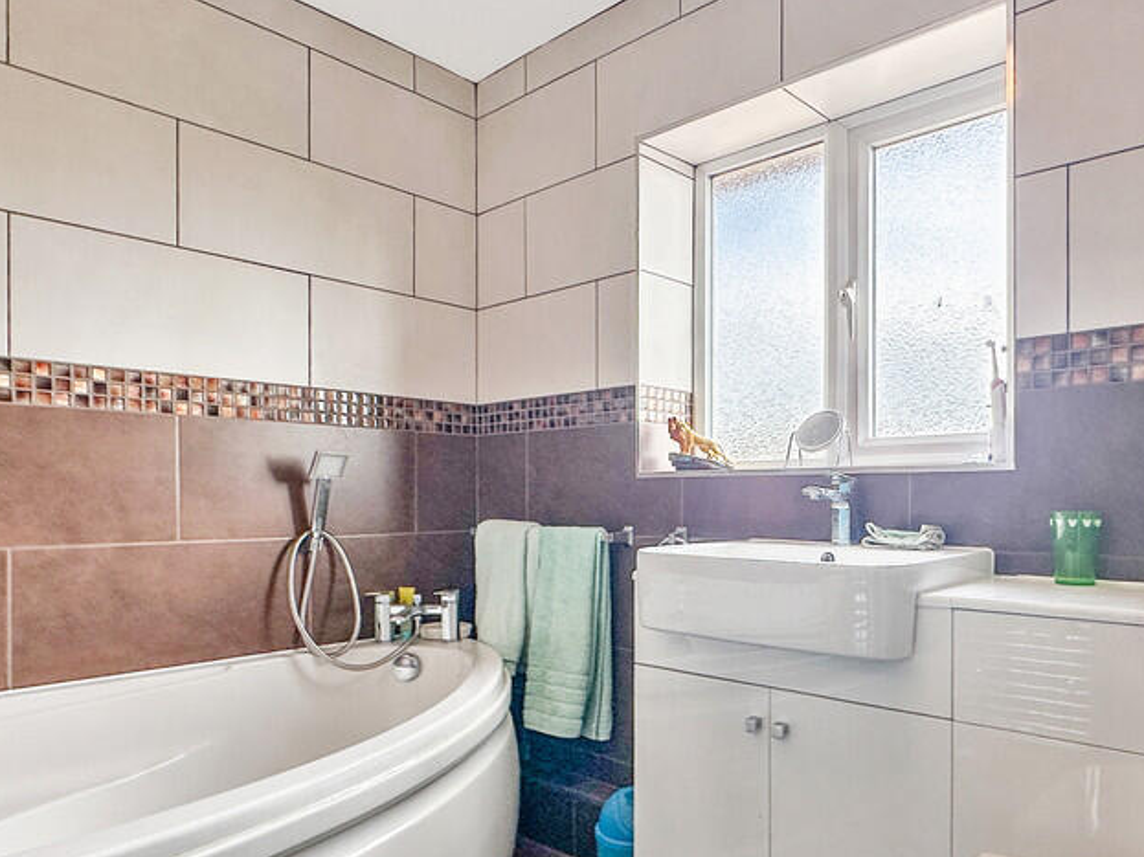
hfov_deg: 72.7
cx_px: 712
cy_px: 613
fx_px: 760
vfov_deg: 56.7
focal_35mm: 23
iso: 40
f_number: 2.2
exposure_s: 1/170
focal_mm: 2.22
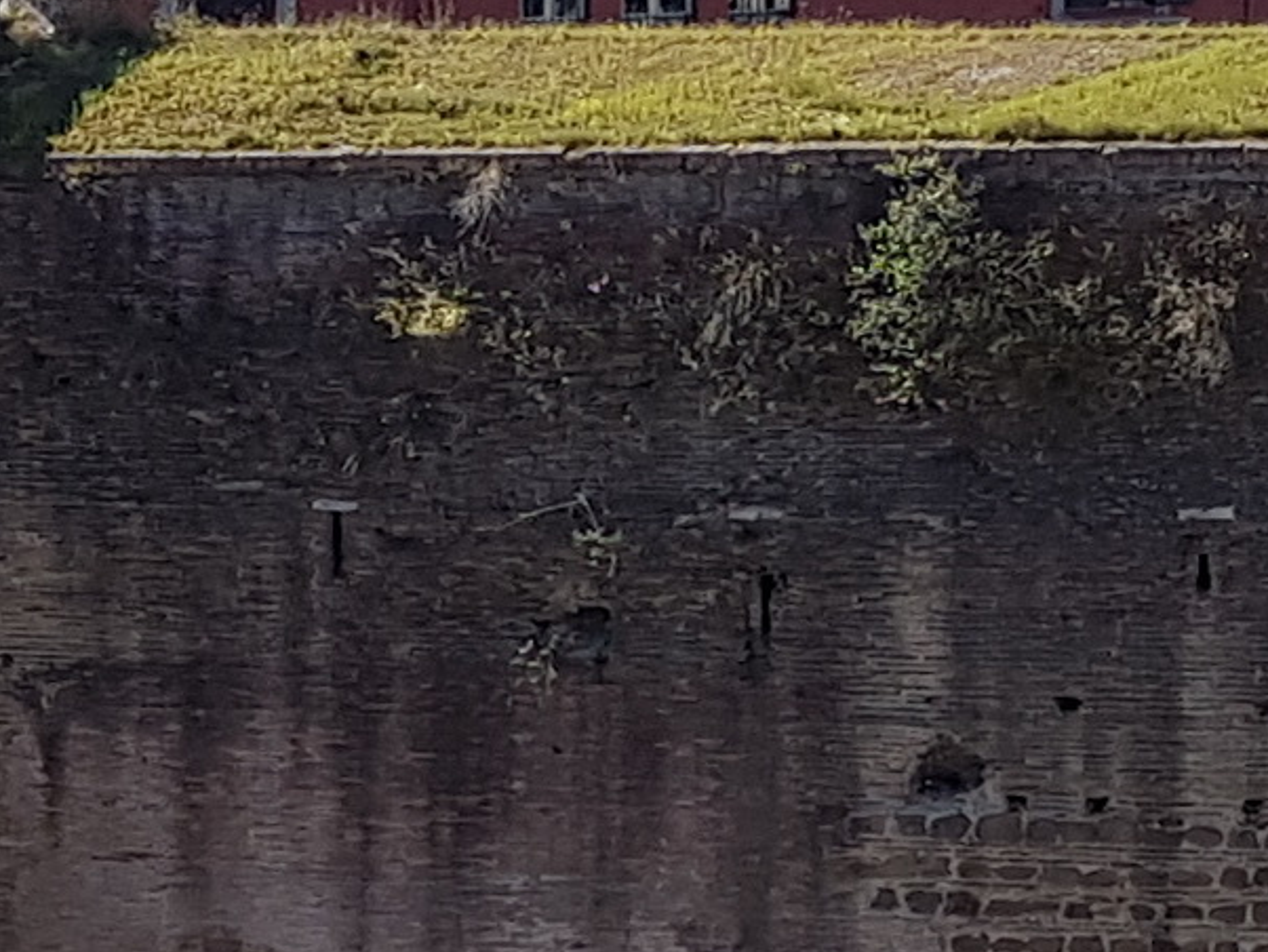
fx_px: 6376
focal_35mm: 174
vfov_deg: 8.1
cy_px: 1887
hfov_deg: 11.4
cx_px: 739
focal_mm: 4.2
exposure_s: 1/1812
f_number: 1.7
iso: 40
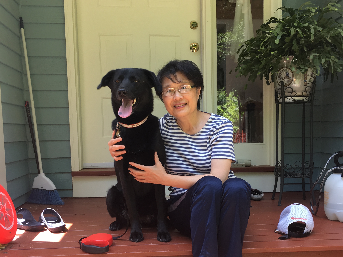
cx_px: 178
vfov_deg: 36.6
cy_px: 162
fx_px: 386
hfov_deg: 47.8
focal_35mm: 39
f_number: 2.2
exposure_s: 1/120
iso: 25
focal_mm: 4.15
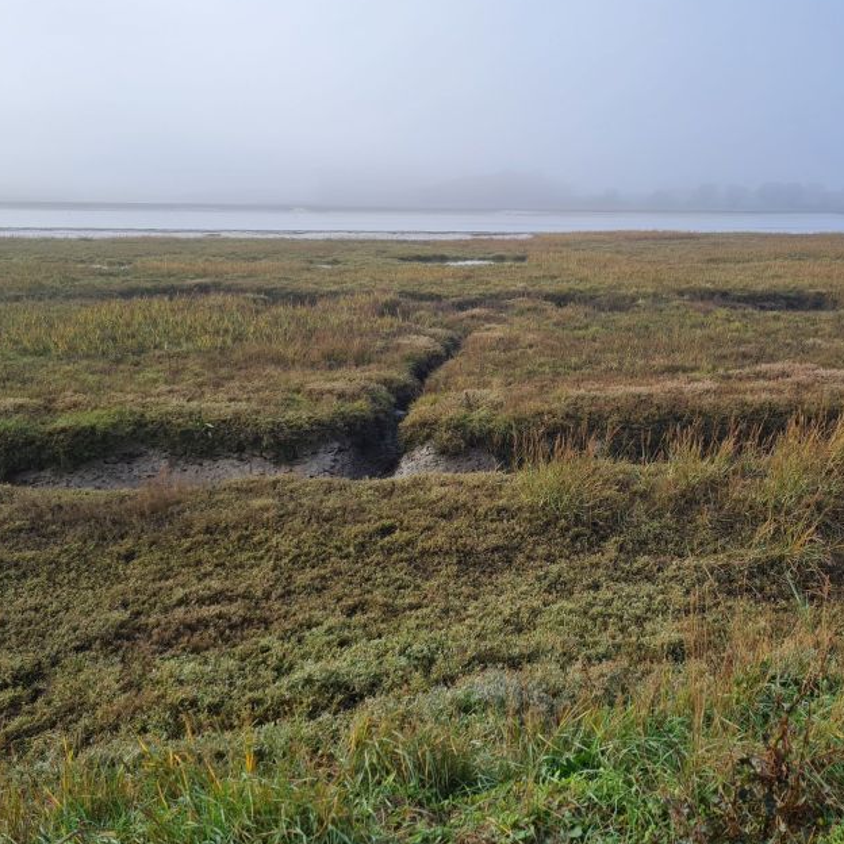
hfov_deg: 46.2
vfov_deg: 47.2
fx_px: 965
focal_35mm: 35
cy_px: 398
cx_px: 586
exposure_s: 1/1144
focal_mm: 5.4
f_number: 1.8
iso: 50
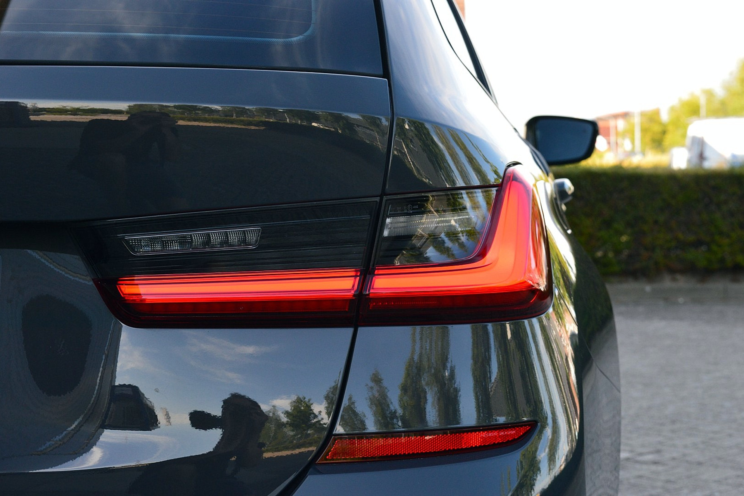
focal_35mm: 72
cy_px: 248
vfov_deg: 18.9
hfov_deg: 28.1
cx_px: 372
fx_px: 1488
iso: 400
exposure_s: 1/200
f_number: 10
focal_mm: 48
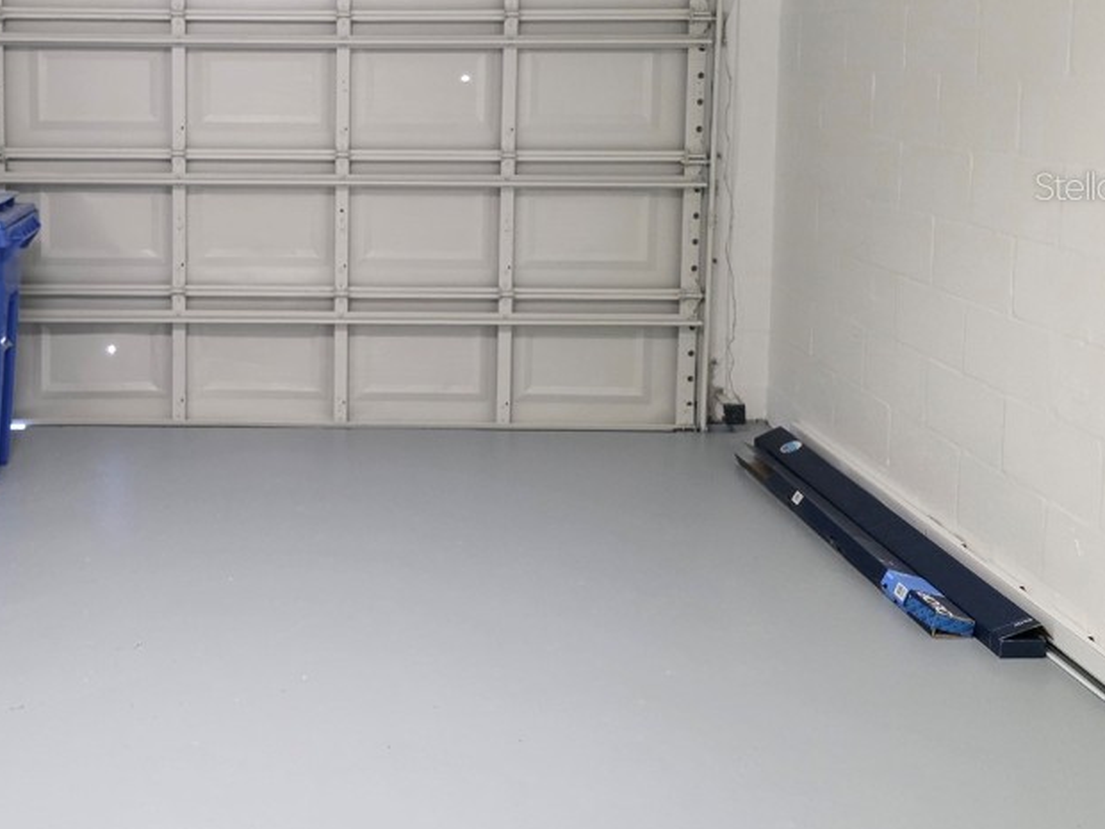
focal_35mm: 38
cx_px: 291
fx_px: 1213
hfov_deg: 47.3
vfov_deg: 36.6
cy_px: 185
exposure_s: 1/120
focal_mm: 6.3
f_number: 1.7
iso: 2000
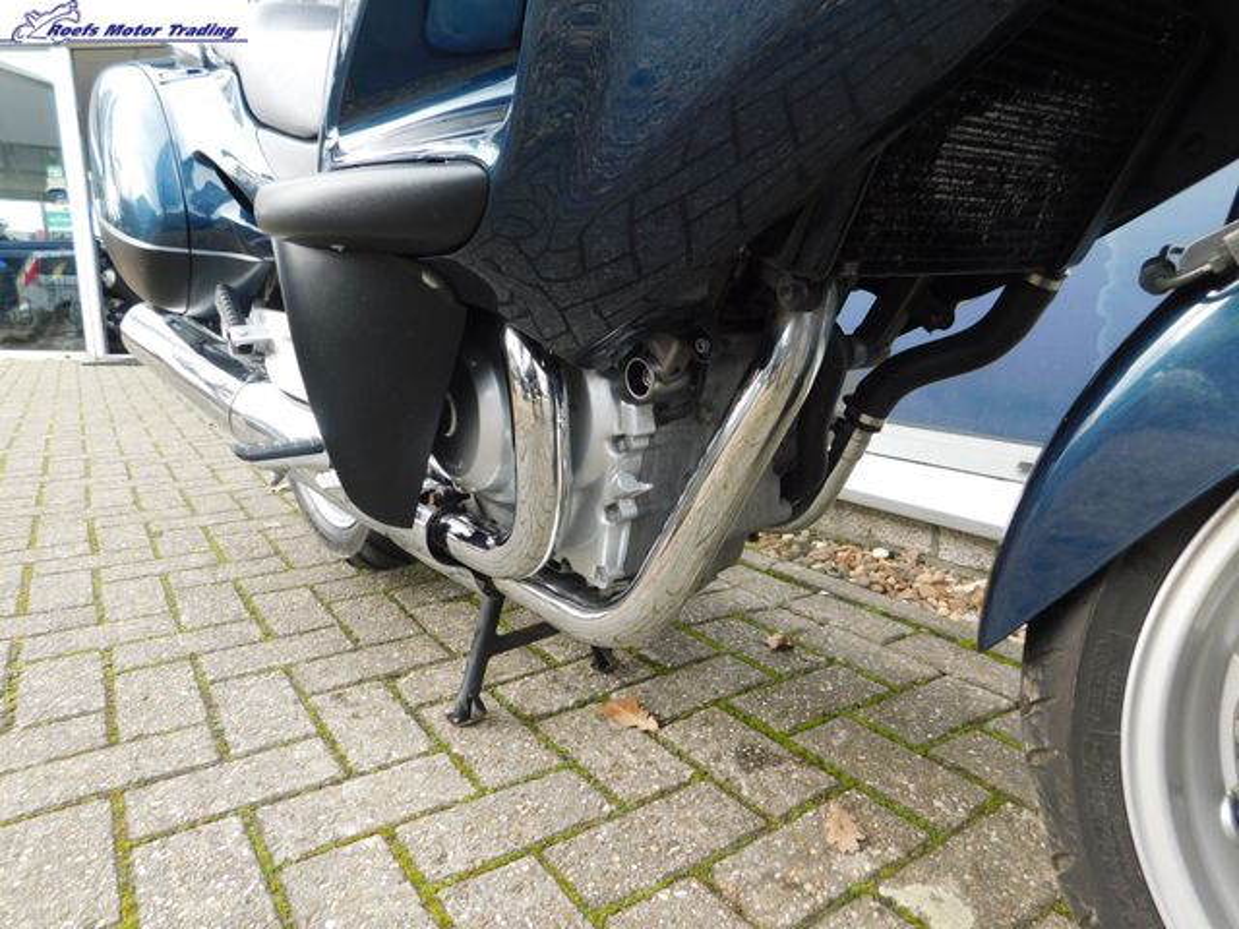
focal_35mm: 23
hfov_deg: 73.9
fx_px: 823
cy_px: 464
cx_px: 620
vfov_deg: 58.9
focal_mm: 4
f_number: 3
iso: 125
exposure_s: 1/125
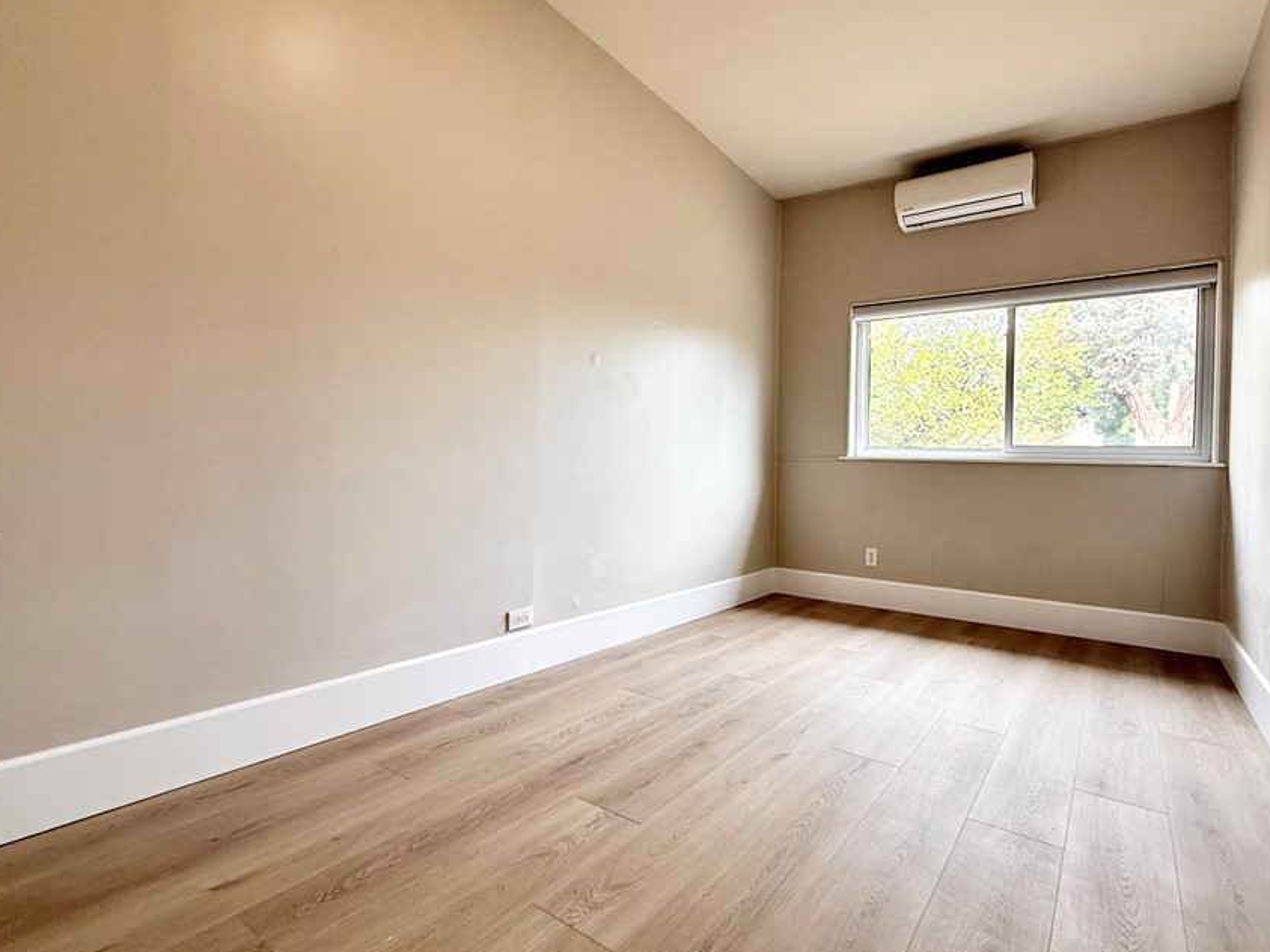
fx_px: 624
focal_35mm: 17
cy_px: 468
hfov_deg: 90.4
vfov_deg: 74.7
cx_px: 726
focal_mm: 2.22
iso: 100
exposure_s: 1/120
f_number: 2.2
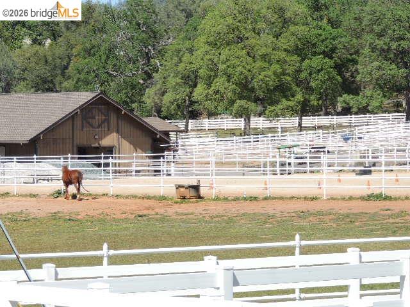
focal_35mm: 200
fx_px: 2369
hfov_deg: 9.9
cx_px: 205
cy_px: 154
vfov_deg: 7.4
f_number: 4.6
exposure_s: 1/500
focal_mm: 35.6
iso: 100
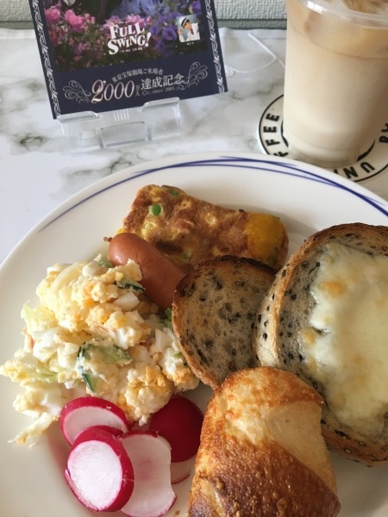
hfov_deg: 48.2
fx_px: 433
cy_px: 258
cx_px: 194
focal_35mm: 29
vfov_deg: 61.7
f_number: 2.2
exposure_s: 1/30
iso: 125
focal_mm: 4.15
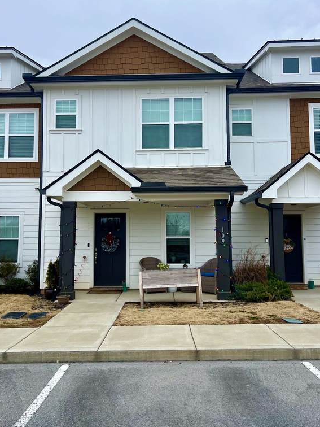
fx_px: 407
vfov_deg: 55.3
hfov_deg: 42.9
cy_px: 204
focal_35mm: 33
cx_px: 147
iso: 50
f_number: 1.5
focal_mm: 5.7
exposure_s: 1/982
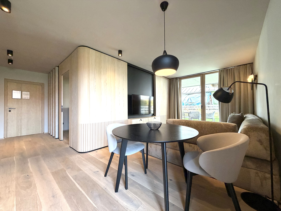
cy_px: 106
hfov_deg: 102.1
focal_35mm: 14
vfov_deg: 85.7
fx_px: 114
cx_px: 140
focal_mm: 2.22
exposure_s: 1/100
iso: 320
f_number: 2.2
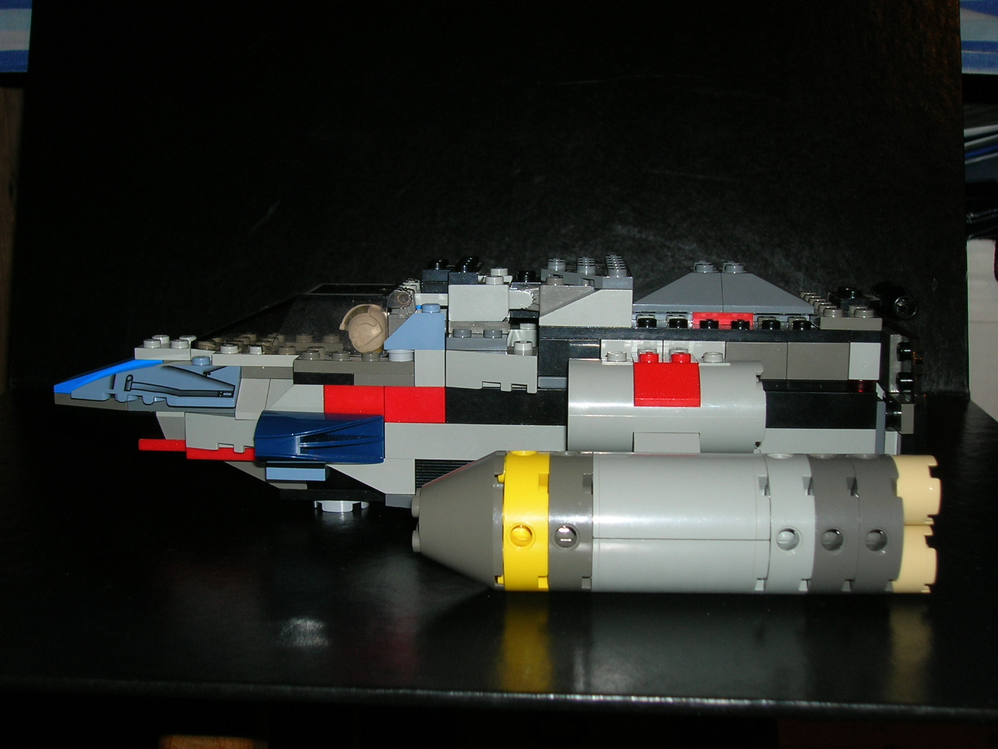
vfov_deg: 31.5
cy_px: 374
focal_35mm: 46
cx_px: 499
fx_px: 1326
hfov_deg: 41.2
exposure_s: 1/60.1
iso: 50
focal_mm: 7.7
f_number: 3.2
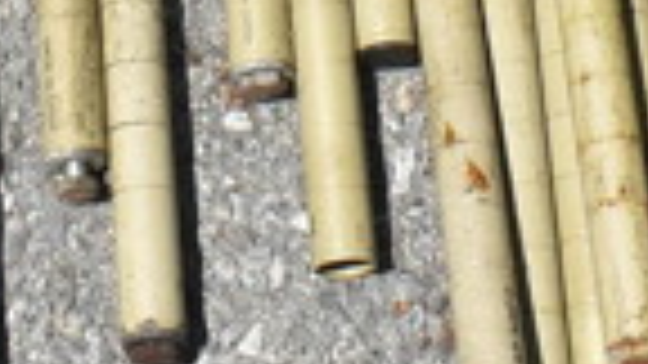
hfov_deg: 12.0
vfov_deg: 6.2
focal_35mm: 179
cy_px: -775
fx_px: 3076
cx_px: 162
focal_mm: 18
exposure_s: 1/250
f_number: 8
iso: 100
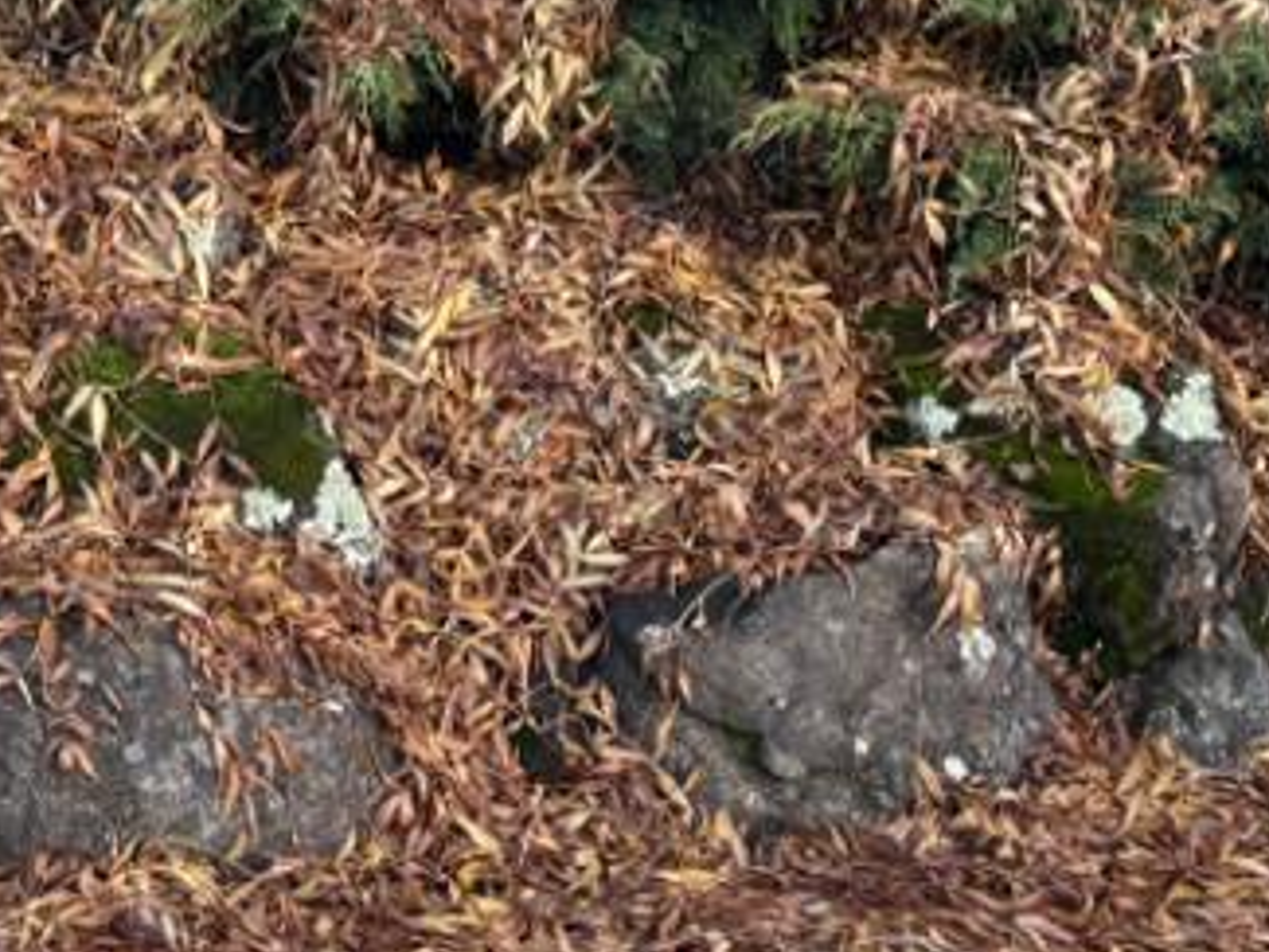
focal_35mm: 120
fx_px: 4401
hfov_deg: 15.8
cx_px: -207
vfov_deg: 11.4
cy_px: -841
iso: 50
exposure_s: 1/230
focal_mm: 5.96
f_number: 1.6
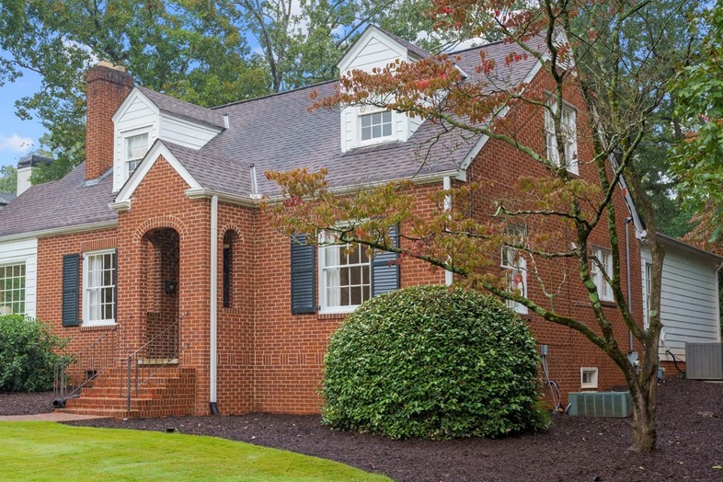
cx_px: 311
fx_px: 944
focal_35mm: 47
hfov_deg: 41.8
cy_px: 249
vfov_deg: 28.6
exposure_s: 1/160
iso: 1250
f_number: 6.3
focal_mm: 34
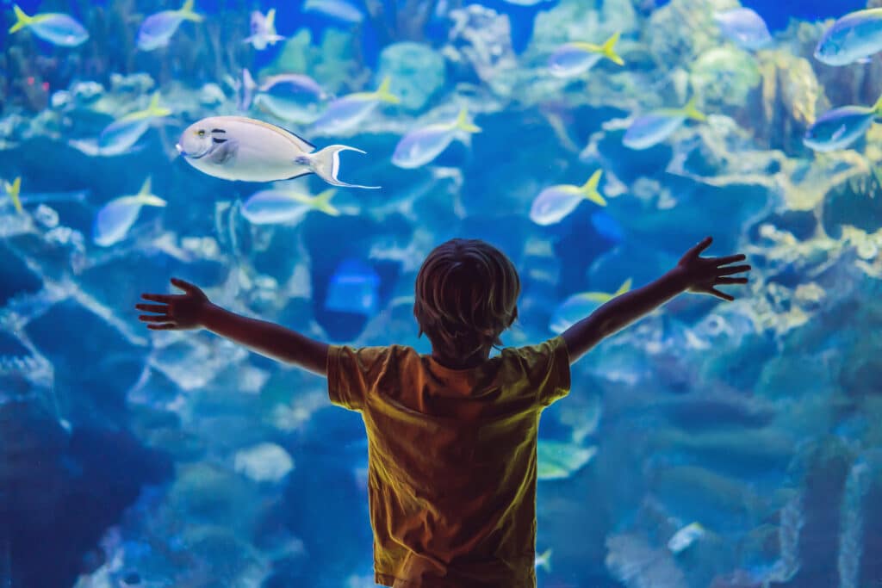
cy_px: 294
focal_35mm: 55
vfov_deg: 24.6
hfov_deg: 36.2
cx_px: 441
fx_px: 1348
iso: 4000
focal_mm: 55
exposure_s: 1/160
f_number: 2.2
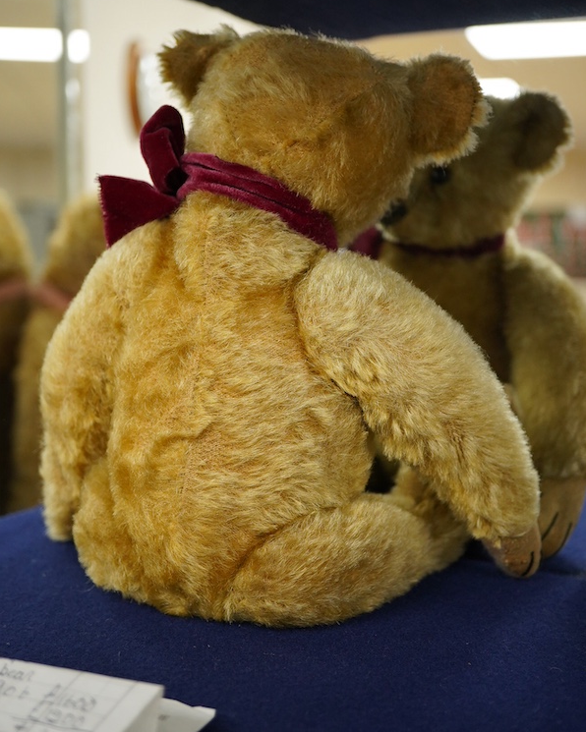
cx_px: 294
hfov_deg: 29.7
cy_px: 349
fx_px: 1106
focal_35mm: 51
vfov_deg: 36.6
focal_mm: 30
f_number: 5
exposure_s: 1/125
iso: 1250
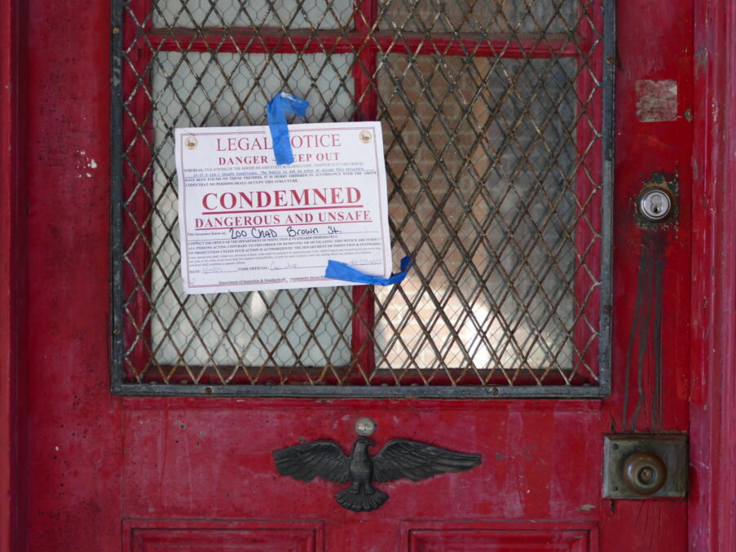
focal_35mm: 72
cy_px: 274
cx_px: 391
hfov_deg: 27.0
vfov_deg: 20.4
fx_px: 1531
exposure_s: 1/80
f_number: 3.6
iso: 250
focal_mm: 24
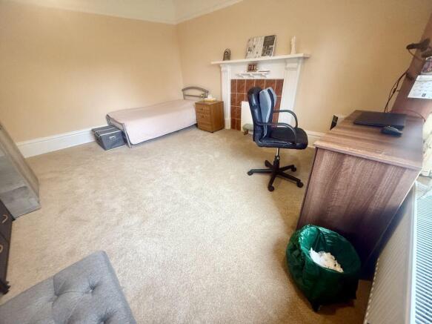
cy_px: 162
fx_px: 175
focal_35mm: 14
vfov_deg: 85.7
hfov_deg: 102.1
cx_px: 216
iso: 320
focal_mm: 2.22
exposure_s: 1/99
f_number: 2.2
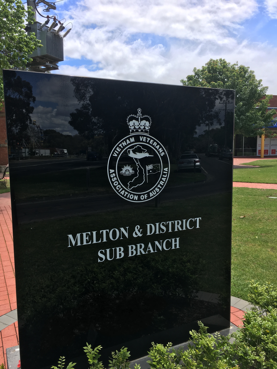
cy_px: 184
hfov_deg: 48.2
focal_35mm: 29
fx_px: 309
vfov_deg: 61.7
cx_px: 138
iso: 25
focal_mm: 4.15
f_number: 2.2
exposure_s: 1/1326
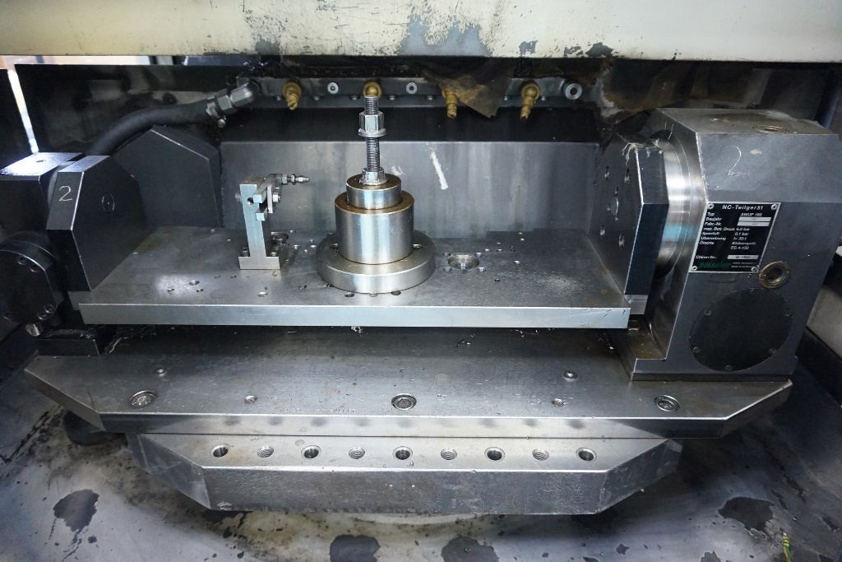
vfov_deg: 53.1
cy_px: 281
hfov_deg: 73.7
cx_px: 421
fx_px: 561
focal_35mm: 24
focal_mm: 16
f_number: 3.5
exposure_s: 1/80
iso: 3200
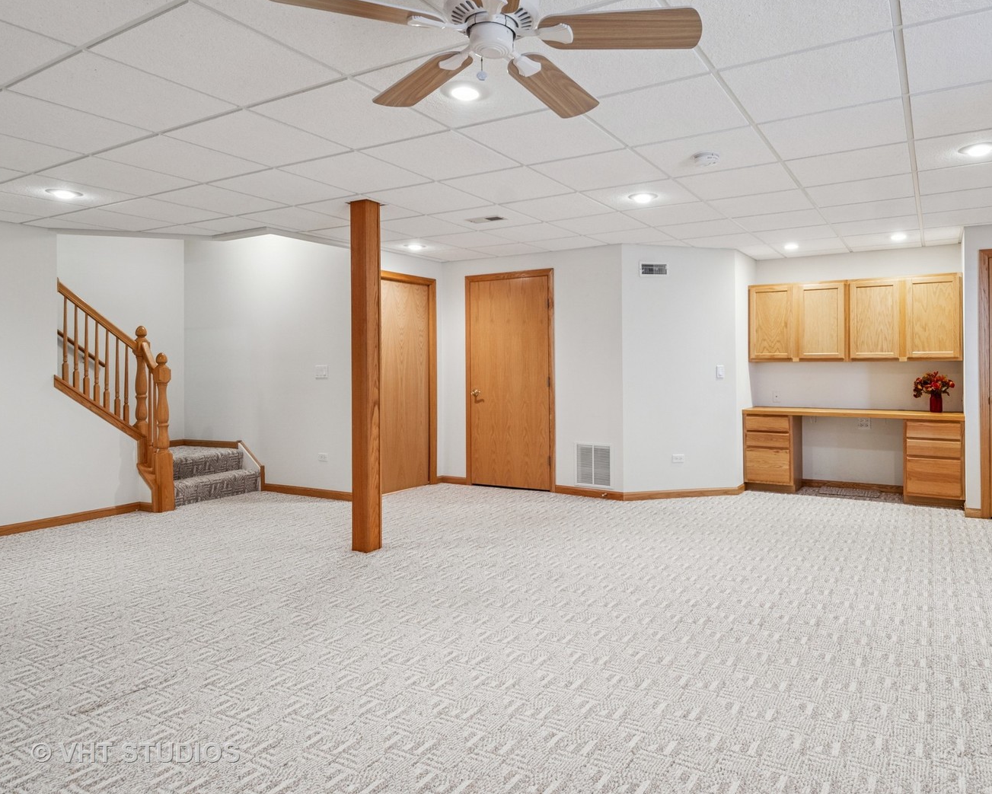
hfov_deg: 77.0
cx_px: 582
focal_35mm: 21
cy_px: 384
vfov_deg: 65.5
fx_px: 617
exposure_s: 1/5
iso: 250
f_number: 8
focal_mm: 12
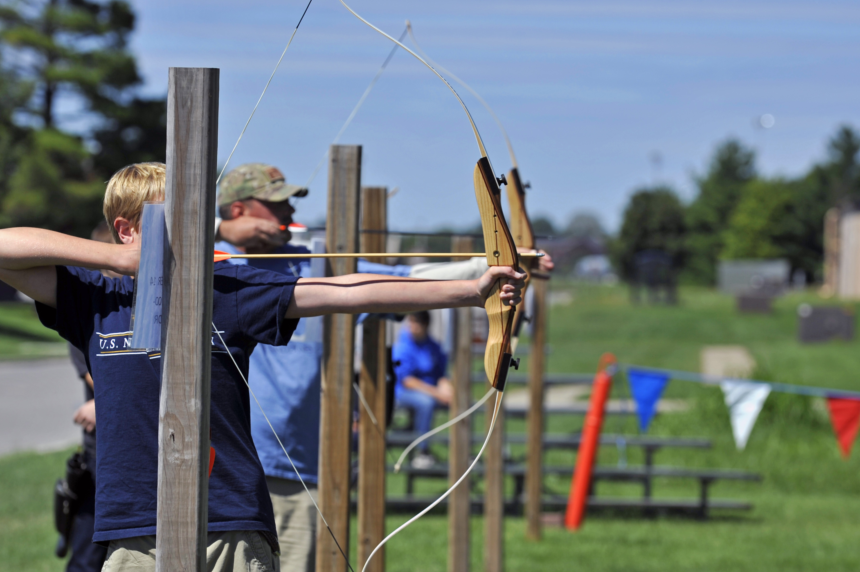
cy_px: 270
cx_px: 450
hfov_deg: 11.1
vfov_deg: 7.4
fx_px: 4417
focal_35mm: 185
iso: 200
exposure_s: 1/2000
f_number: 6.3
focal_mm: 155
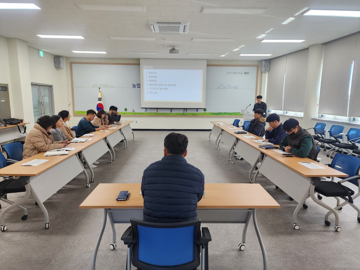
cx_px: 180
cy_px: 135
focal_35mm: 23
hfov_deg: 73.9
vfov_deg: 58.9
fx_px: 239
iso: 200
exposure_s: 1/120
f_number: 1.8
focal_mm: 6.4
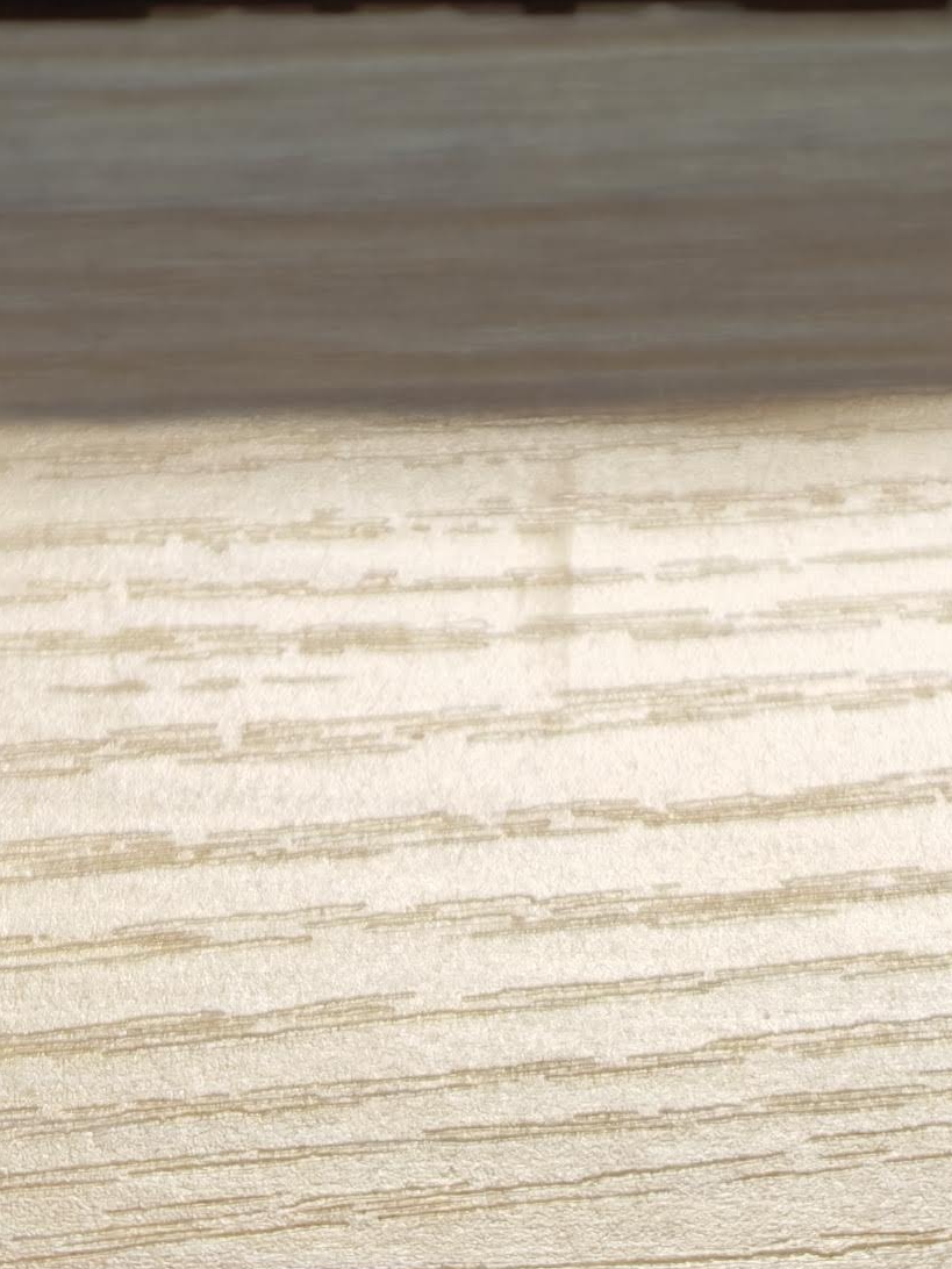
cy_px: -951
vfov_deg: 17.9
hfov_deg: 16.4
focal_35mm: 90
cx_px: 573
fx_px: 3300
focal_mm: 6.83
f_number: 2
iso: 125
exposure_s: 1/100
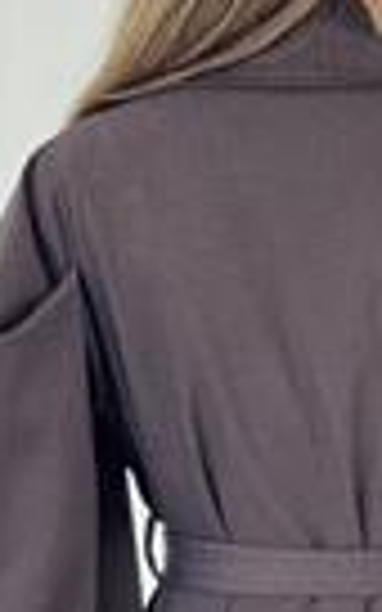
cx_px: 310
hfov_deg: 6.6
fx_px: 3315
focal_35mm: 199
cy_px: 686
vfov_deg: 10.4
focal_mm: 6.76
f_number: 1.78
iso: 100
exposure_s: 1/100
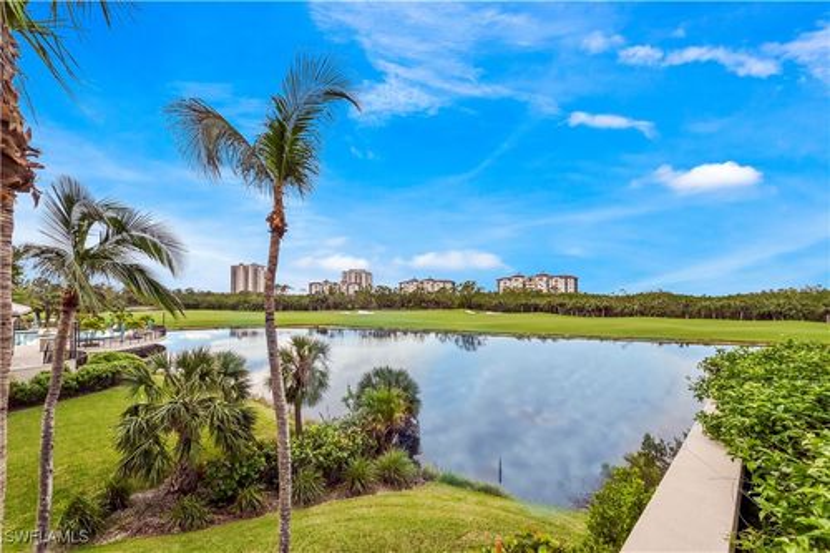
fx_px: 323
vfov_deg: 81.2
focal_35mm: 14
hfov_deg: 104.3
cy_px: 276
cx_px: 415
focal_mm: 14
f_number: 11
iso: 160
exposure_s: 1/400
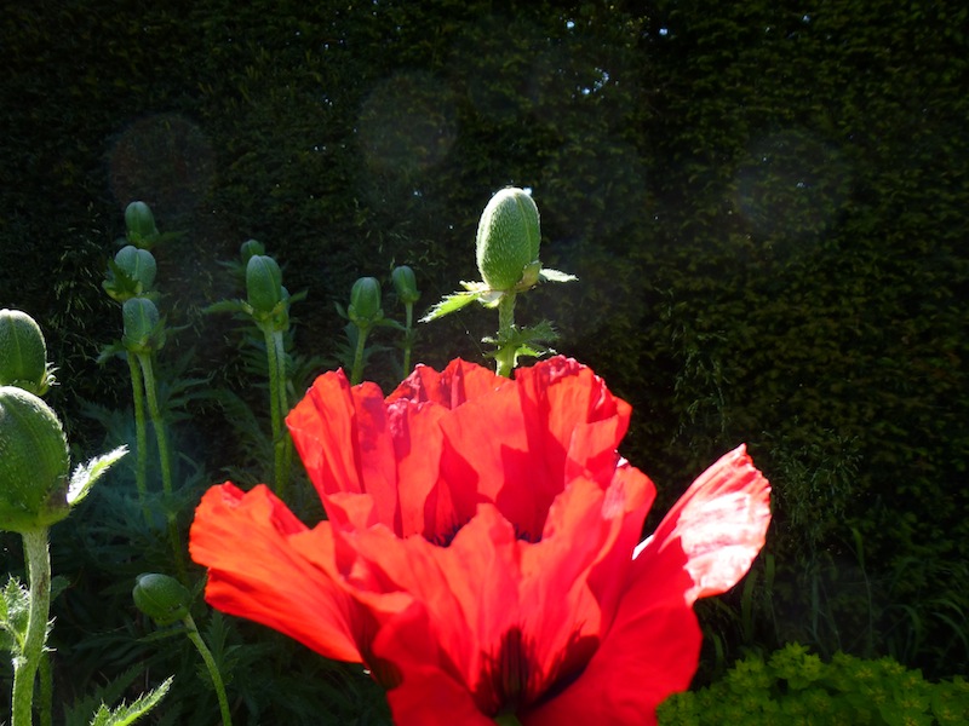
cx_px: 484
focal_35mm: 25
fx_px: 700
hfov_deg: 69.4
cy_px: 363
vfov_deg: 54.9
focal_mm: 4.5
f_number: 3.1
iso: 100
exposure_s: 1/320
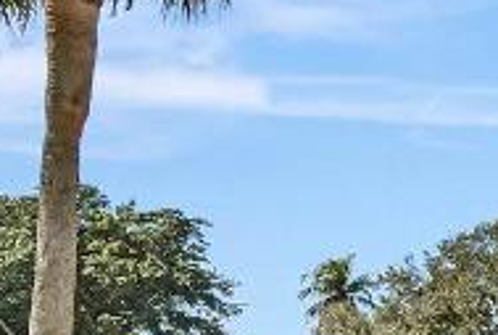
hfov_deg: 15.9
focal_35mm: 91
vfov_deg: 14.6
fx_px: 1262
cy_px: 411
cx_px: 1072
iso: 1250
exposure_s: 1/6400
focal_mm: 10
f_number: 8
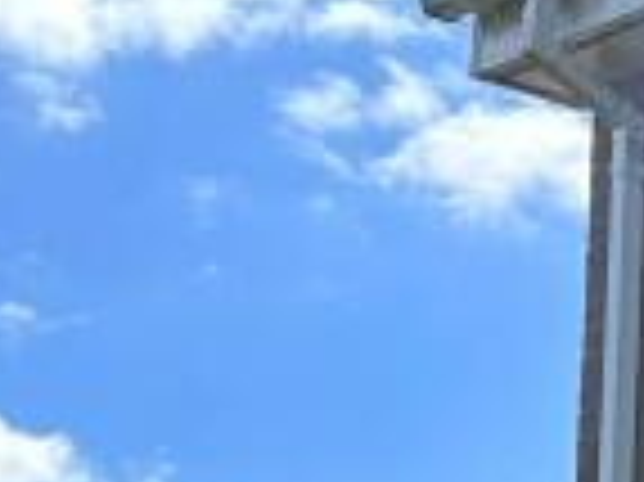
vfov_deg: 8.4
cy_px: 806
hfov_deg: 9.6
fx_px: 3197
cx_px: 1765
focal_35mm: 172
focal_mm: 6.86
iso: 80
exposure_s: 1/2732
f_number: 1.78
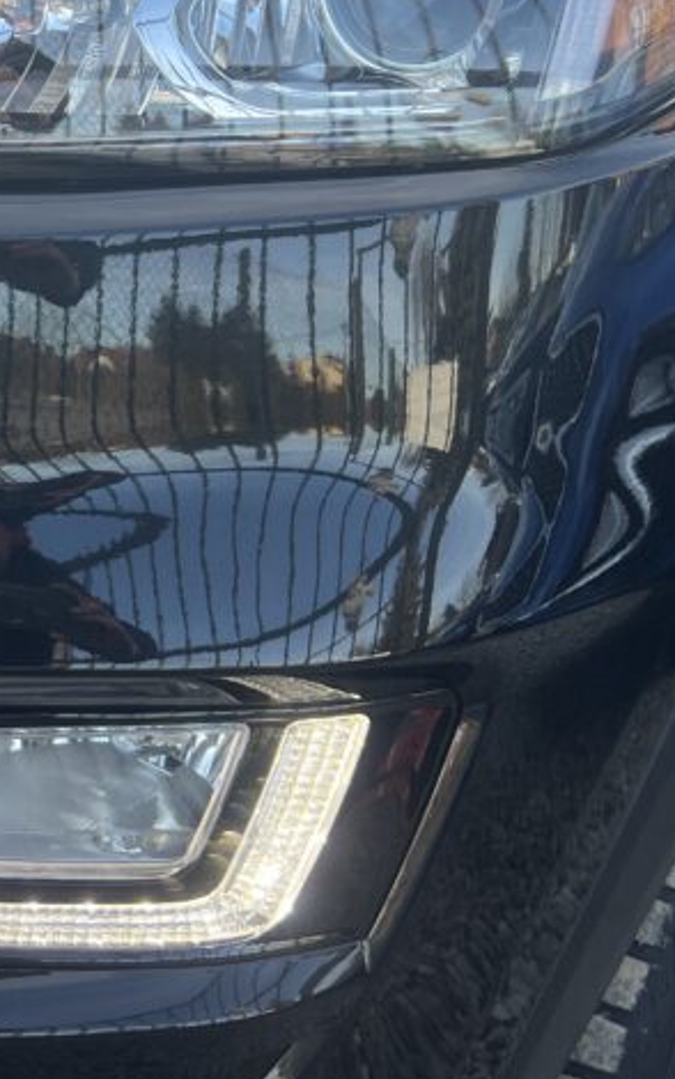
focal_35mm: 60
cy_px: 450
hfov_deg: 20.5
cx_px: -87
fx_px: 1765
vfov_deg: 33.9
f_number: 1.5
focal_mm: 5.7
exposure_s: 1/331
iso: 50
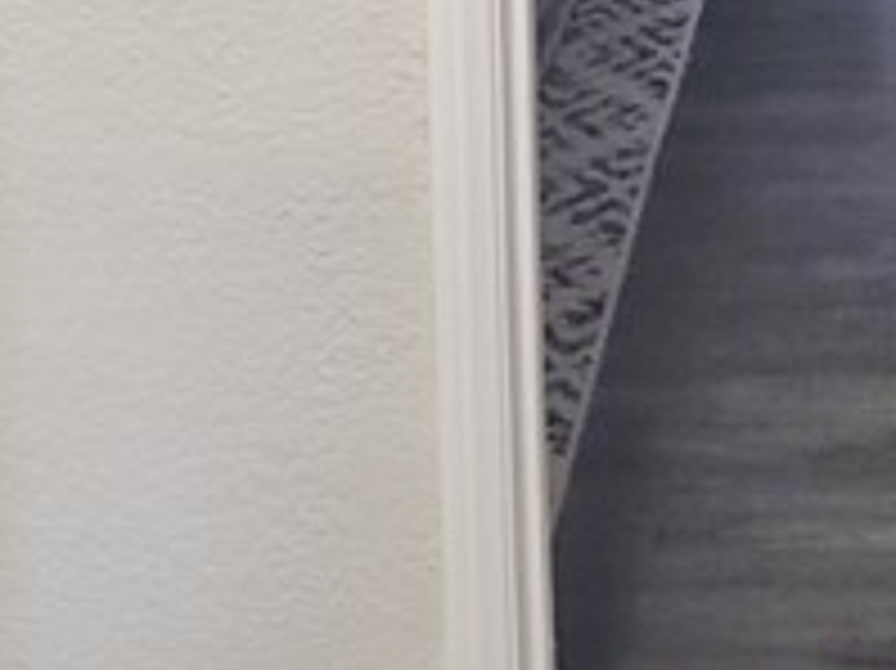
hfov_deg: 14.3
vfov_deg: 10.3
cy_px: -580
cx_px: 1040
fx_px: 3466
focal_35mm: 134
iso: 250
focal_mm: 4.3
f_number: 1.5
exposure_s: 1/60
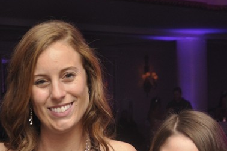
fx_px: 749
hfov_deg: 17.2
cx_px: 118
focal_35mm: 119
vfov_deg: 11.4
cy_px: 144
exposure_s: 1/60
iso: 400
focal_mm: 30
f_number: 5
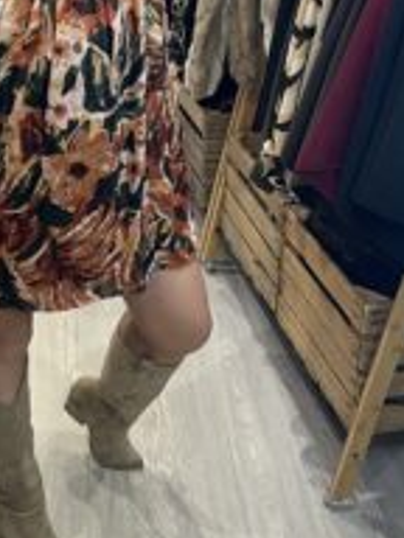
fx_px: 809
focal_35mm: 52
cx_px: 50
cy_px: 56
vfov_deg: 34.8
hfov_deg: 27.2
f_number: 1.6
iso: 125
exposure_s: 1/50
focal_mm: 5.1
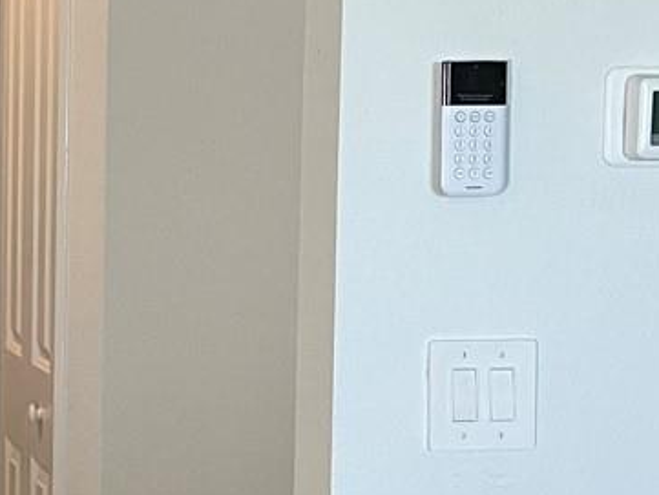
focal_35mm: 124
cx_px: -252
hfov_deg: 15.0
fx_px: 2361
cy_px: 225
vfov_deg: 12.0
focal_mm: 3.99
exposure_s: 1/60
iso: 50
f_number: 1.8
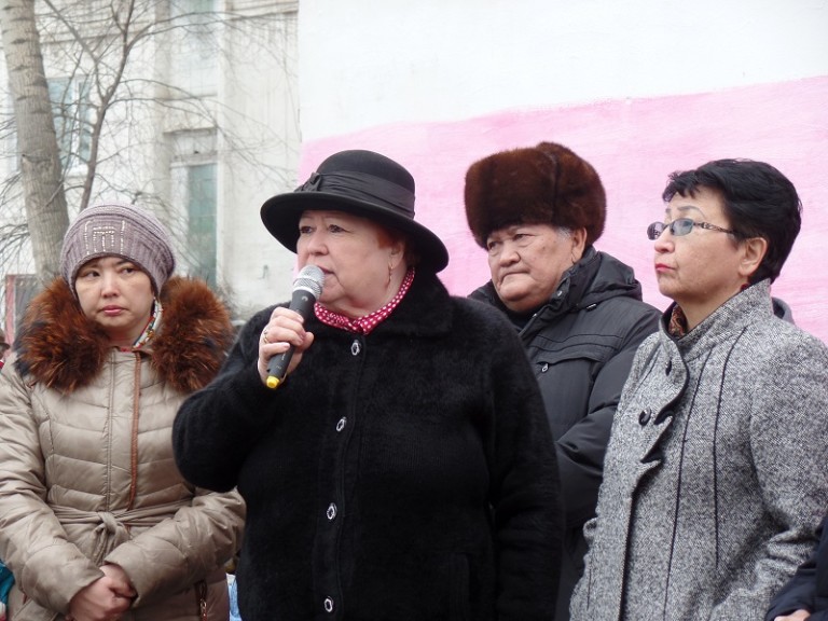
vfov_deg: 13.0
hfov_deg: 17.3
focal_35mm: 114
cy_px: 310
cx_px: 414
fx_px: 2727
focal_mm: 20.3
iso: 80
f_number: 4
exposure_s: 1/60
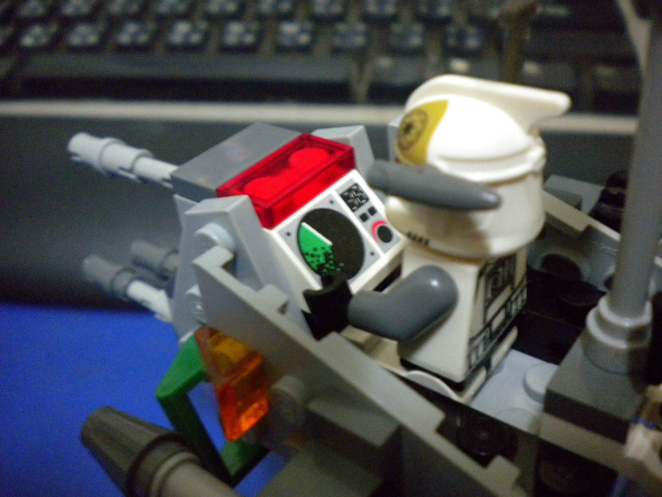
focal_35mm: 35
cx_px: 331
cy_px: 248
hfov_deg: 52.6
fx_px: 669
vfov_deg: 40.7
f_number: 3.1
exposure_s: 1/8.8
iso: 785
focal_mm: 6.3
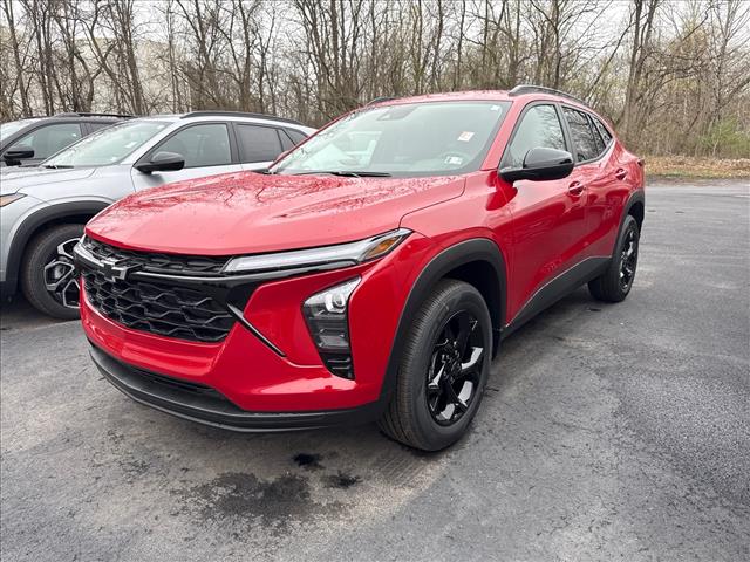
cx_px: 375
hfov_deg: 71.6
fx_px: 520
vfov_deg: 56.8
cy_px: 281
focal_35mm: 24
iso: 80
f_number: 1.78
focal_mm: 6.76
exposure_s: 1/788
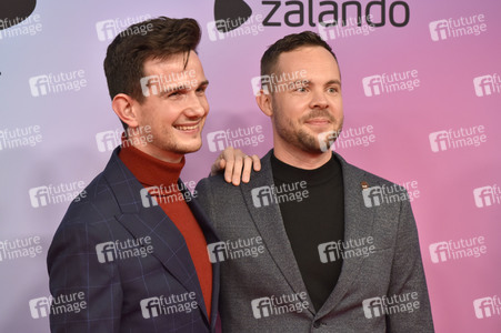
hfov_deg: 11.8
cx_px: 250
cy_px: 166
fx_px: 2434
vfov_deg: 7.8
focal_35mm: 175
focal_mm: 175
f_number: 5.6
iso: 2000
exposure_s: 1/200
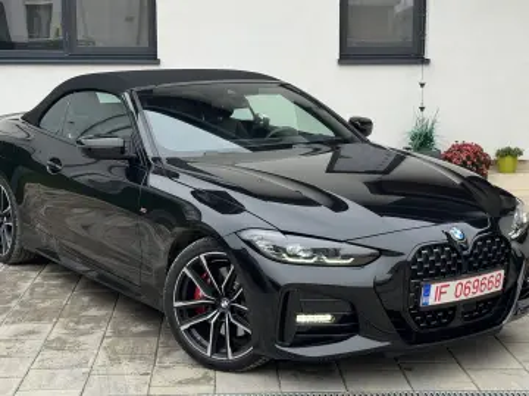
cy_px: 198
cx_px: 264
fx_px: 734
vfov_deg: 30.3
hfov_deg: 39.7
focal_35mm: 48
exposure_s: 1/604
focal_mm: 6.76
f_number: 1.78
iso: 64
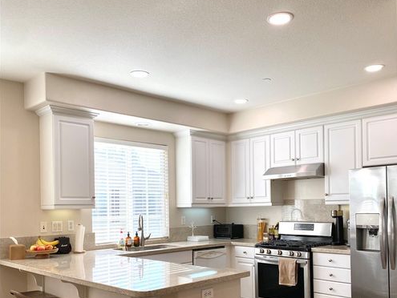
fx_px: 402
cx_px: 200
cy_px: 204
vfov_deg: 40.1
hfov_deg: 52.6
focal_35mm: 35
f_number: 1.8
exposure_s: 1/217
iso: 32
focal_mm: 4.25
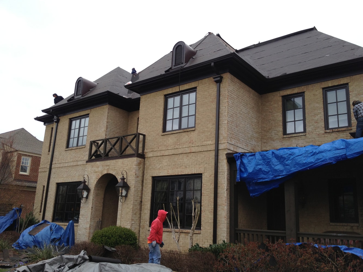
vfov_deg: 40.7
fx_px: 367
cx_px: 182
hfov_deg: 52.6
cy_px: 136
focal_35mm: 35
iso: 50
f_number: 2.4
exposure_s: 1/449
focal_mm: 4.28
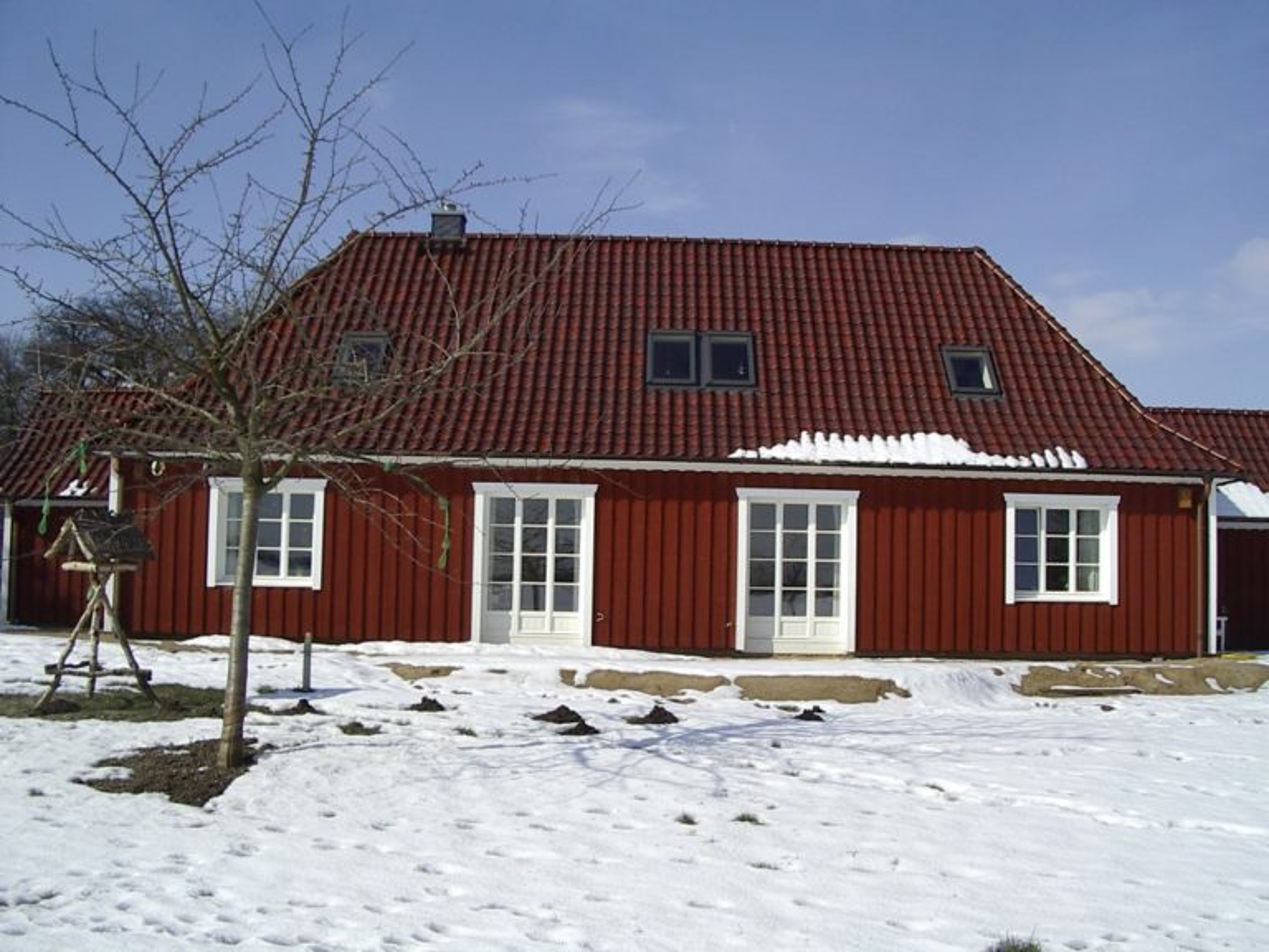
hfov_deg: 49.0
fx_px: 1393
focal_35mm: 38
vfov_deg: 37.7
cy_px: 476
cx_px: 634
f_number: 4.8
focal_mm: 5.8
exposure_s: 1/640
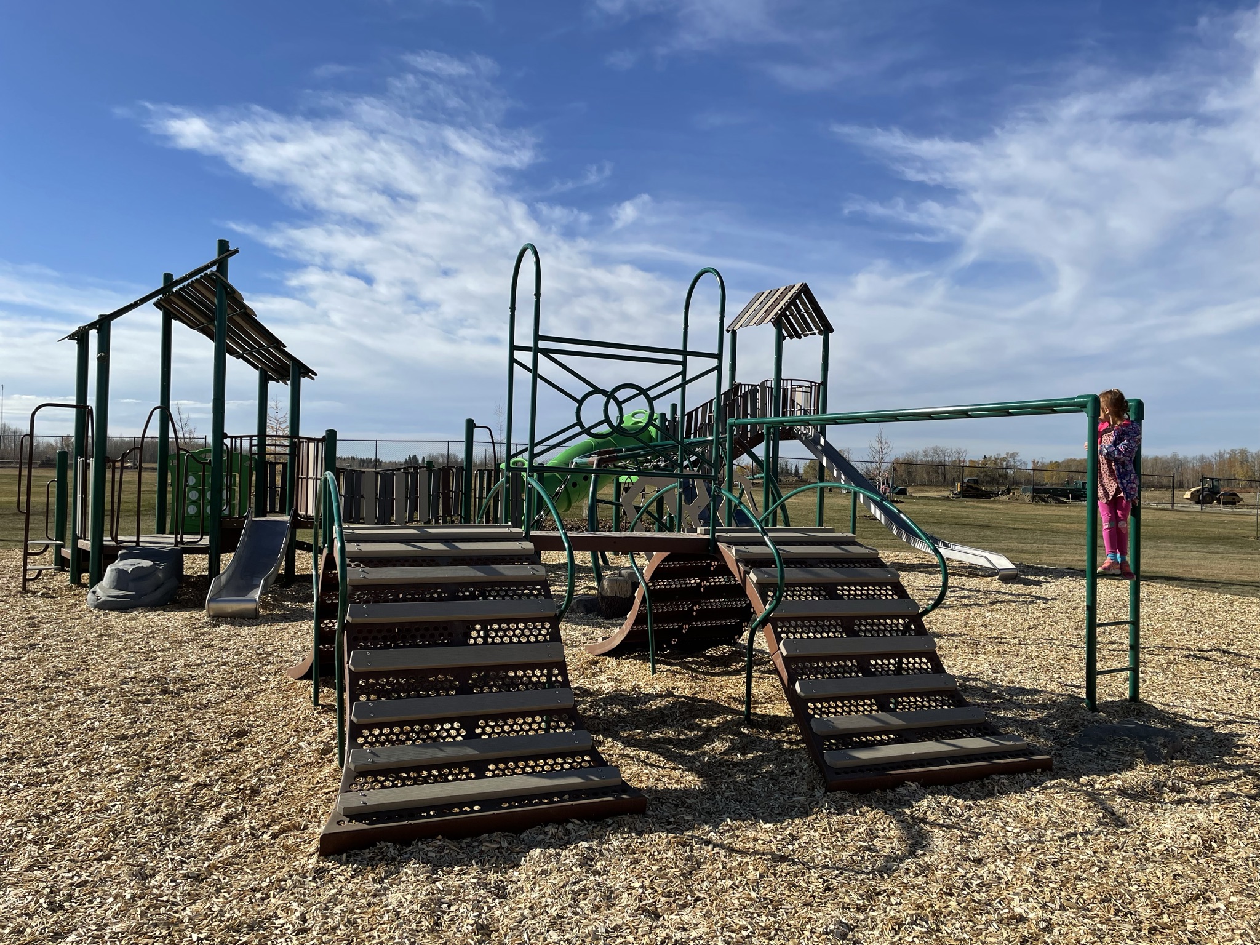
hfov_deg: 67.3
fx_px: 946
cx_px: 630
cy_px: 472
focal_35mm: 26
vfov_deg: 53.1
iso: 32
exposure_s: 1/4464
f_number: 1.6
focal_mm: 4.2
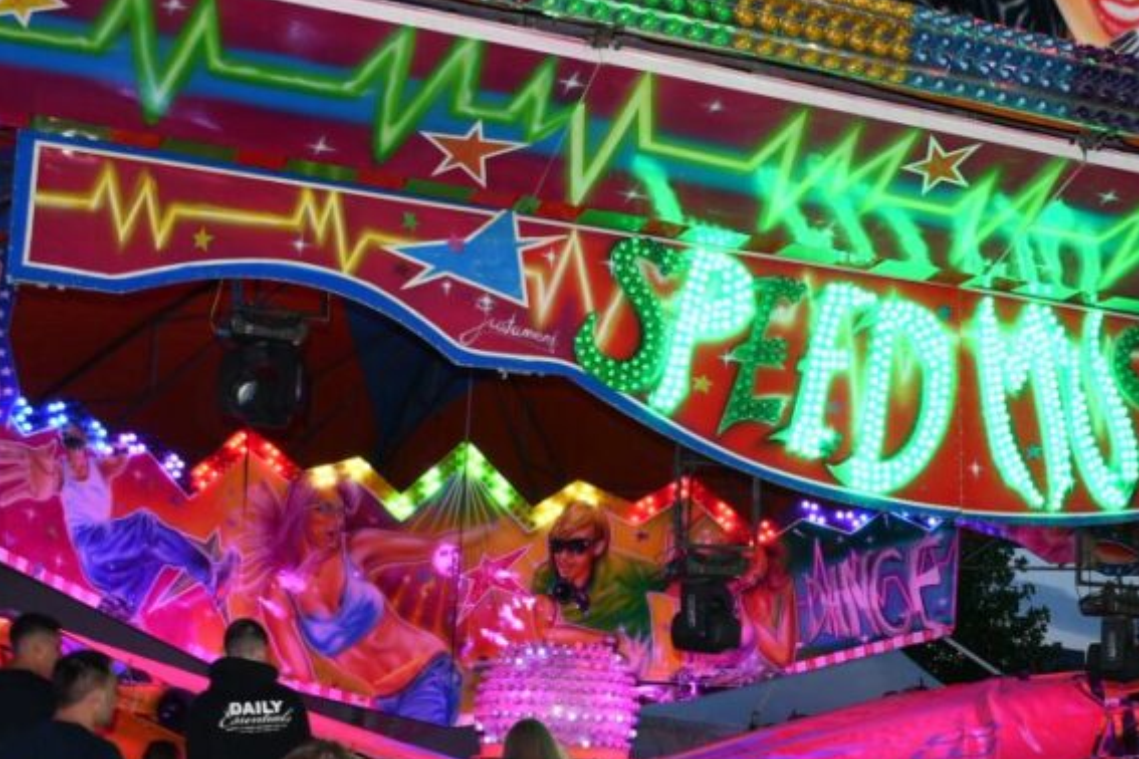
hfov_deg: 32.7
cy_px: 602
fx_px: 1898
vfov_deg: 22.3
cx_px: 878
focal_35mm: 60
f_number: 4
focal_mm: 18
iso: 500
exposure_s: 1/60
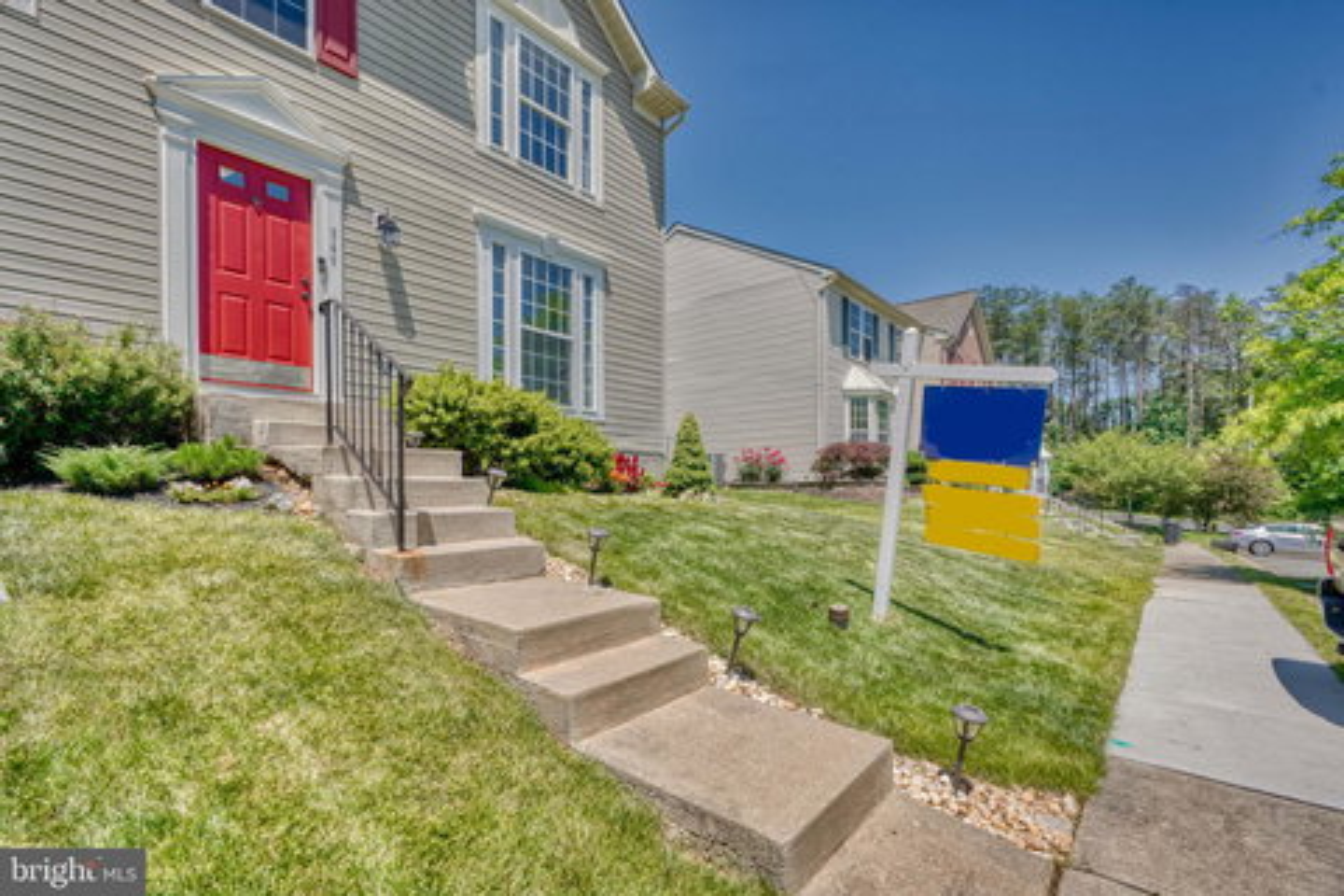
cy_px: 448
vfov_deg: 73.7
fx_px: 597
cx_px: 672
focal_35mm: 16
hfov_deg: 96.7
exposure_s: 1/2500
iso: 640
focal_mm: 16
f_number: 7.1
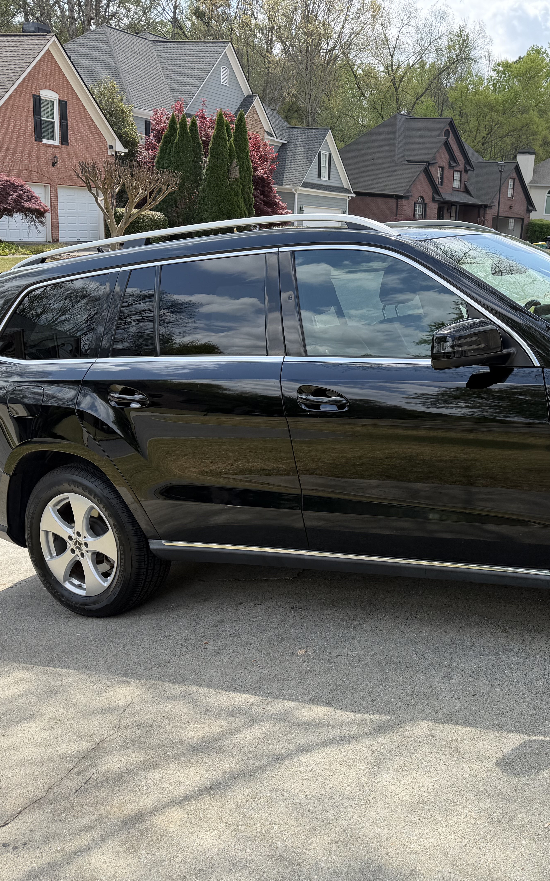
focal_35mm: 34
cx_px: 451
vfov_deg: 56.7
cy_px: 440
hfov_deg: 35.9
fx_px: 815
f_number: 1.78
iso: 80
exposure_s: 1/1385
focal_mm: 6.76
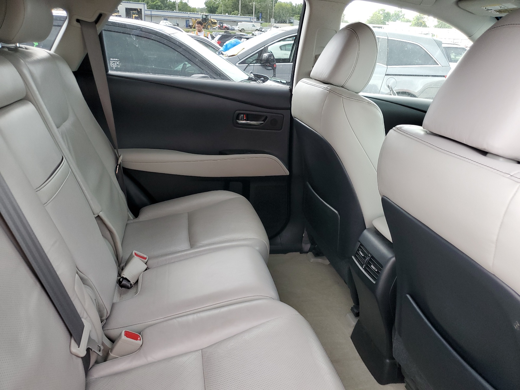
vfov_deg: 53.1
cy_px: 195
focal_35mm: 26
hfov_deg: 67.3
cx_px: 260
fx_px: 391
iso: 77
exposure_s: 1/120
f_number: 1.5
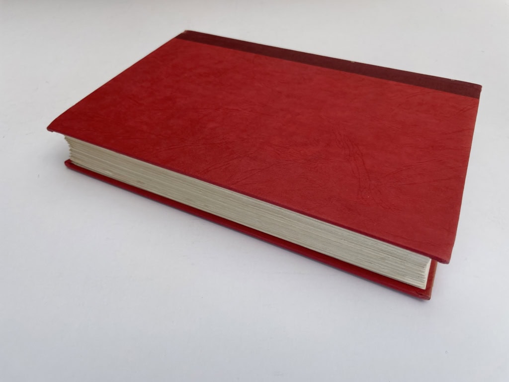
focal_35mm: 26
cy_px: 191
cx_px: 254
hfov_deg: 67.3
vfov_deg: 53.1
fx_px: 382
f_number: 1.6
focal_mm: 4.2
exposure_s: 1/475
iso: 32
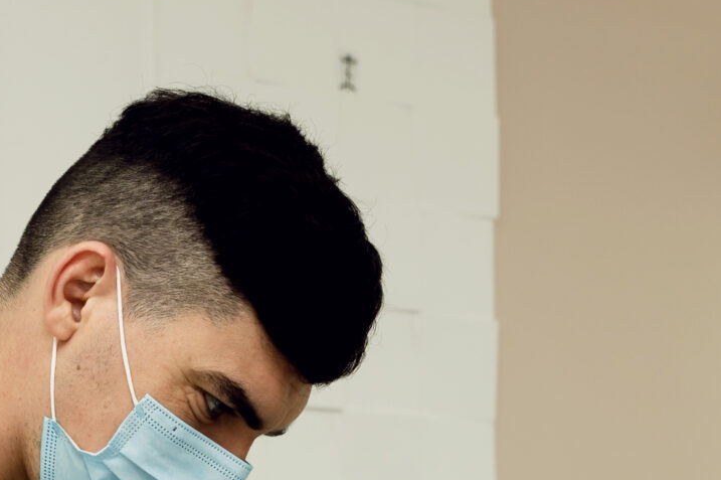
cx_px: 153
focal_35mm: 125
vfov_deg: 10.5
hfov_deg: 16.3
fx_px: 2502
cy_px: 749
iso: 200
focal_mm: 35
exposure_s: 1/200
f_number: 3.5
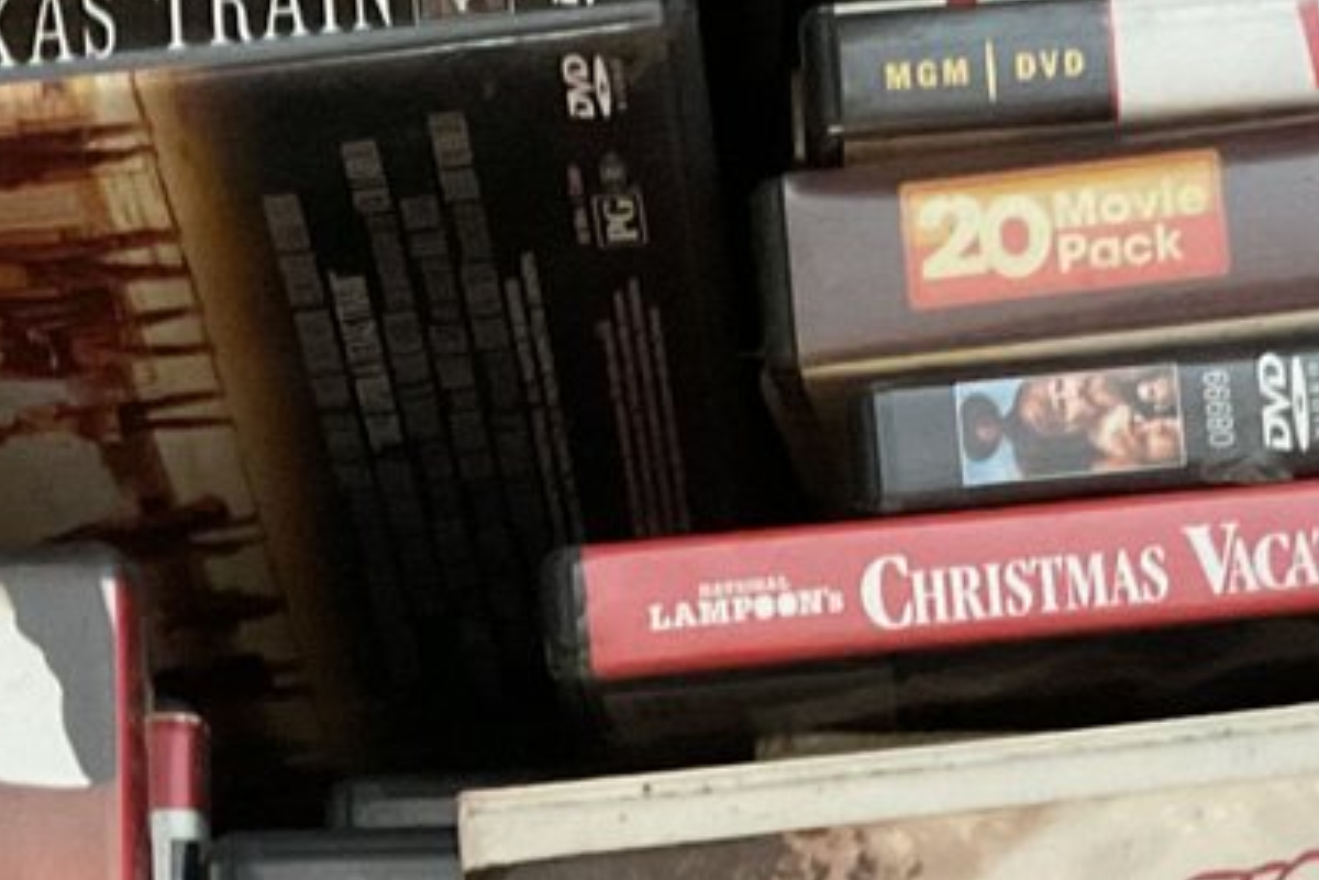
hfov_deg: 17.9
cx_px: 859
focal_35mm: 114
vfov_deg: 11.9
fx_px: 4178
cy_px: 957
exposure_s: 1/30
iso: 400
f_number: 1.8
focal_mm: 3
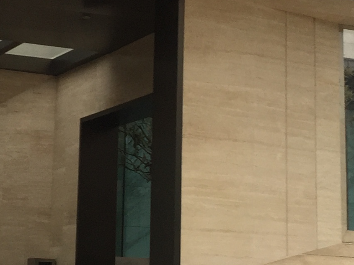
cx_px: 72
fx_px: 1146
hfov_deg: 17.4
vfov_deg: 13.2
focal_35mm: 112
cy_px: 46
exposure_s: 1/50
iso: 40
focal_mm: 4.15
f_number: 2.2
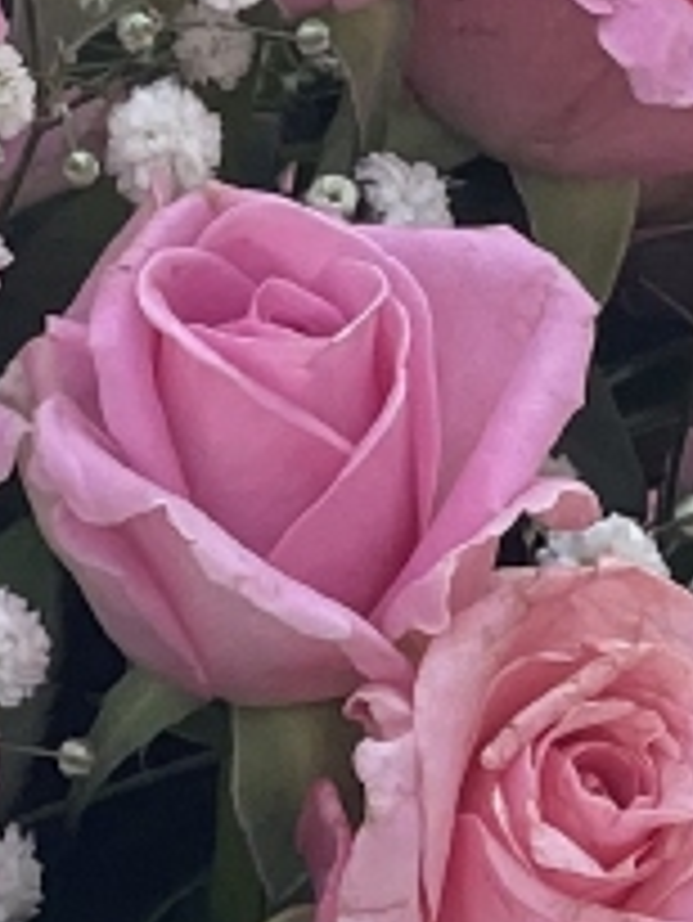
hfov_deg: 3.2
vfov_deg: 4.2
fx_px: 12506
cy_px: 756
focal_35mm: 469
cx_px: -407
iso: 20
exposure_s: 1/595
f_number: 2.2
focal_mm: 7.5
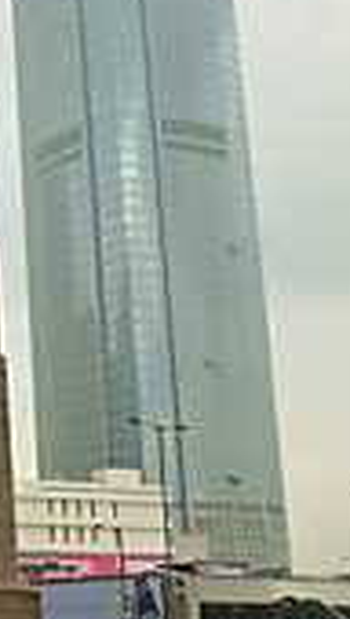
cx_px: -180
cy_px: 131
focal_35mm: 92
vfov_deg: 22.8
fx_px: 1513
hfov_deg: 12.5
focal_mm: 22
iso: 500
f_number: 13
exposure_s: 1/320
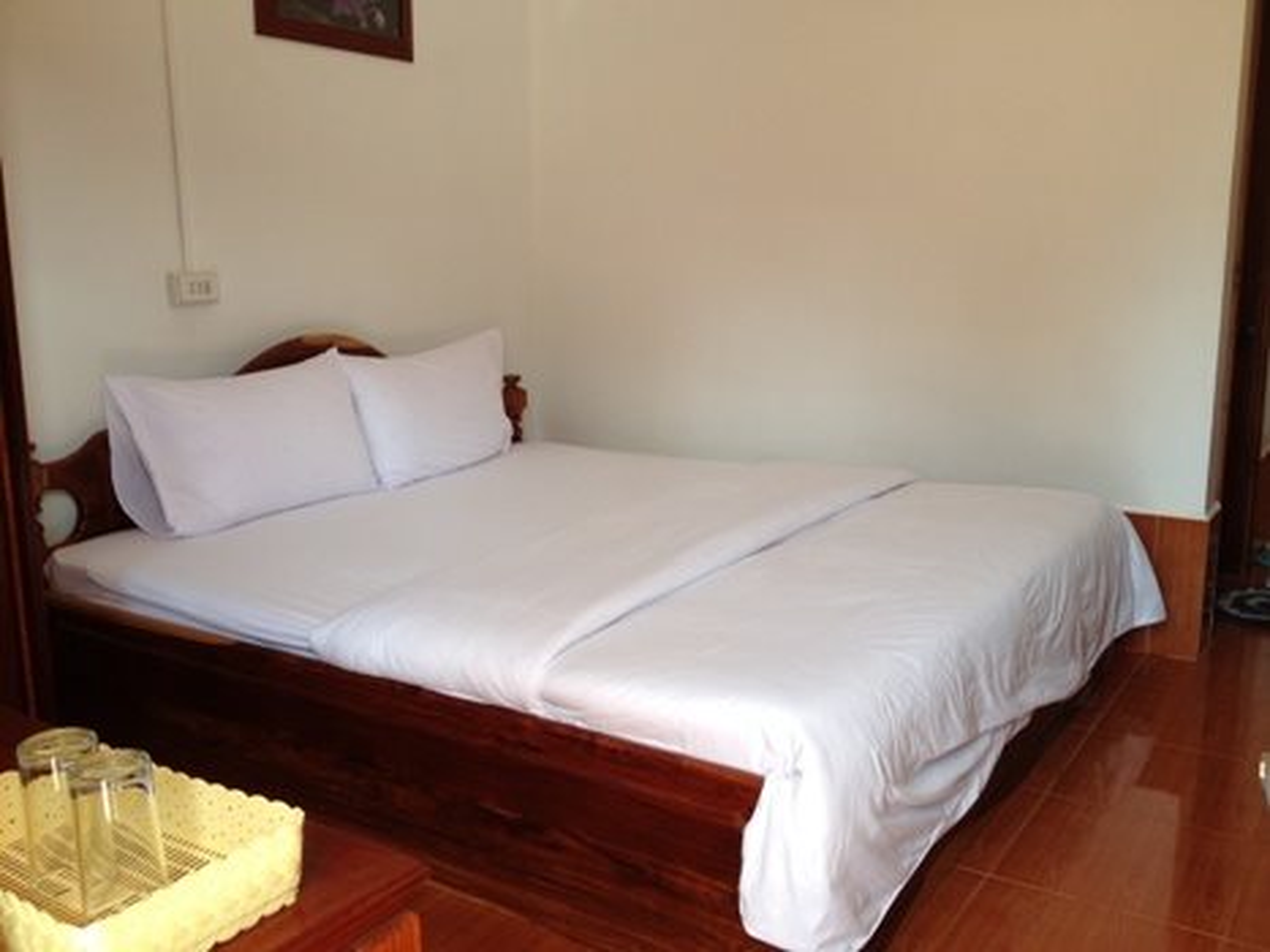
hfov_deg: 52.6
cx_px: 635
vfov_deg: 40.7
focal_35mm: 35
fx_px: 1284
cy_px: 476
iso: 80
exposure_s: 1/120
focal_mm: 4.28
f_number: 2.4
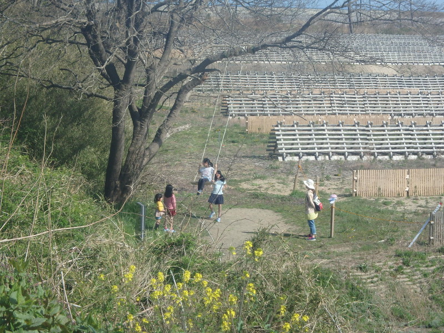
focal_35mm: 105
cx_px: 222
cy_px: 166
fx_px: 1347
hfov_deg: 18.7
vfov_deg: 14.1
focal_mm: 18.7
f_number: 5.7
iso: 125
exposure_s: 1/500
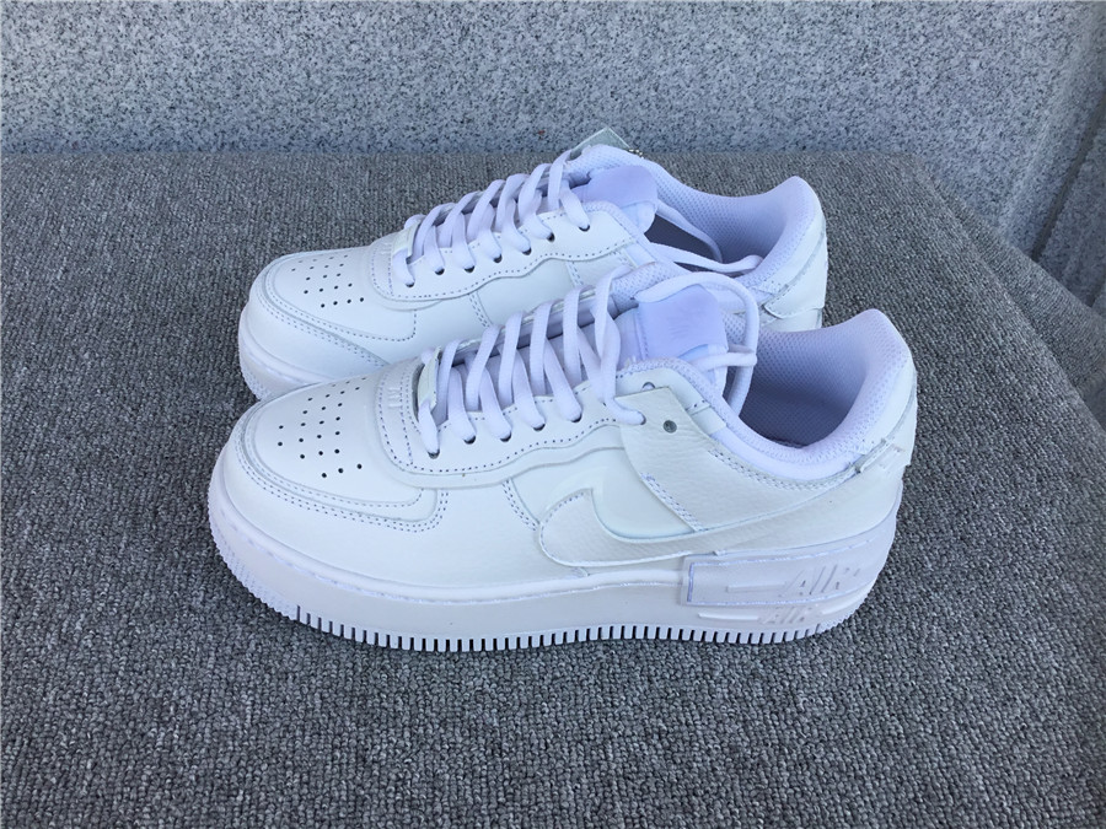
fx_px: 990
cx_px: 553
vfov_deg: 45.4
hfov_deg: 58.4
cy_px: 414
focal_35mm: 31
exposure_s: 1/288
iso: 25
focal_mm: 3.3
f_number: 2.4
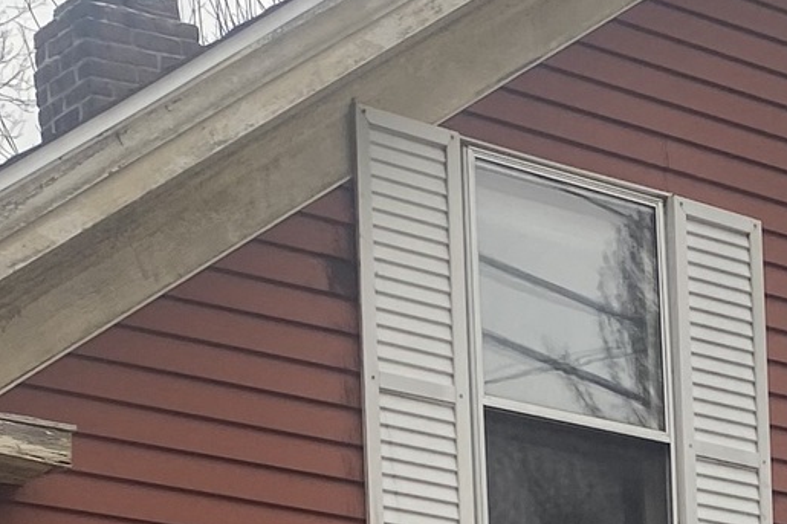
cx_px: 792
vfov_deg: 9.7
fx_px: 2644
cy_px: 1340
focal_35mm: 121
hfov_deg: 16.6
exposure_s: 1/210
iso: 32
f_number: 1.8
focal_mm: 4.25
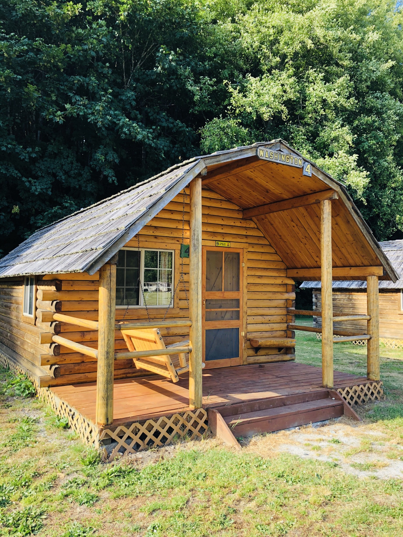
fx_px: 435
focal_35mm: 28
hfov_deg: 49.7
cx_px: 202
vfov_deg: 63.4
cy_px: 268
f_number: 1.8
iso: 20
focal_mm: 3.99
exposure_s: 1/220
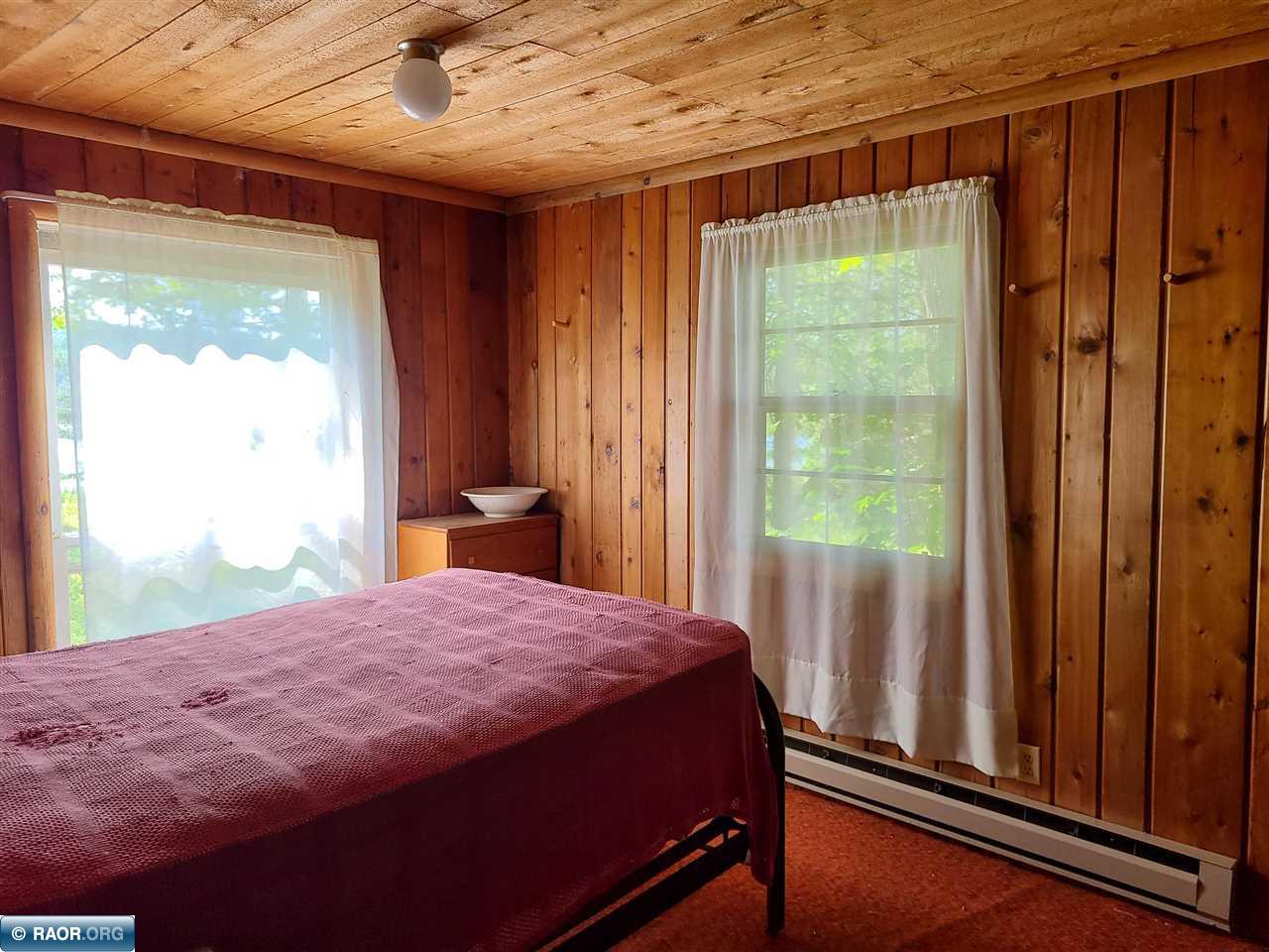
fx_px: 953
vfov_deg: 53.1
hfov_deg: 67.3
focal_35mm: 26
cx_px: 634
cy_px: 476
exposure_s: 1/98
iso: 64
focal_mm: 5.4
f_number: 1.8
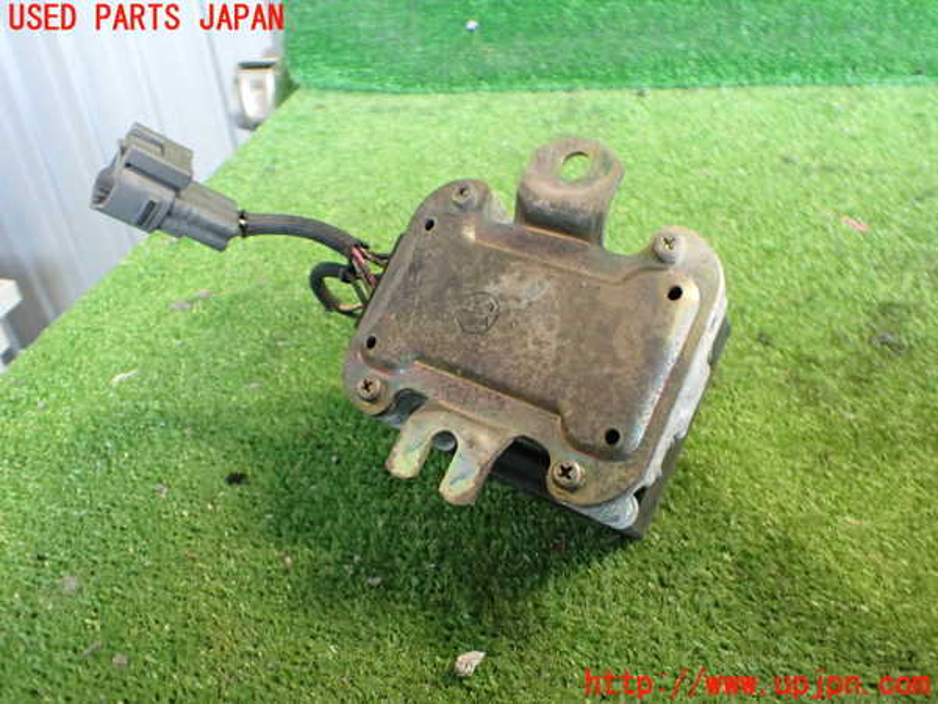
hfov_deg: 60.0
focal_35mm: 30
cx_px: 469
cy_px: 352
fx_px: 813
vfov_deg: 46.8
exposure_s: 1/40
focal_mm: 5.4
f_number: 2.3
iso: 800
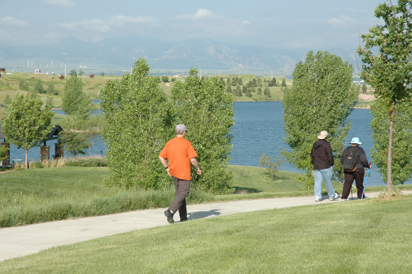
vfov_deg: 13.0
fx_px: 1201
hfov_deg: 19.5
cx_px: 206
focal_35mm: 105
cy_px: 137
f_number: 8
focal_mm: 70
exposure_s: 1/250
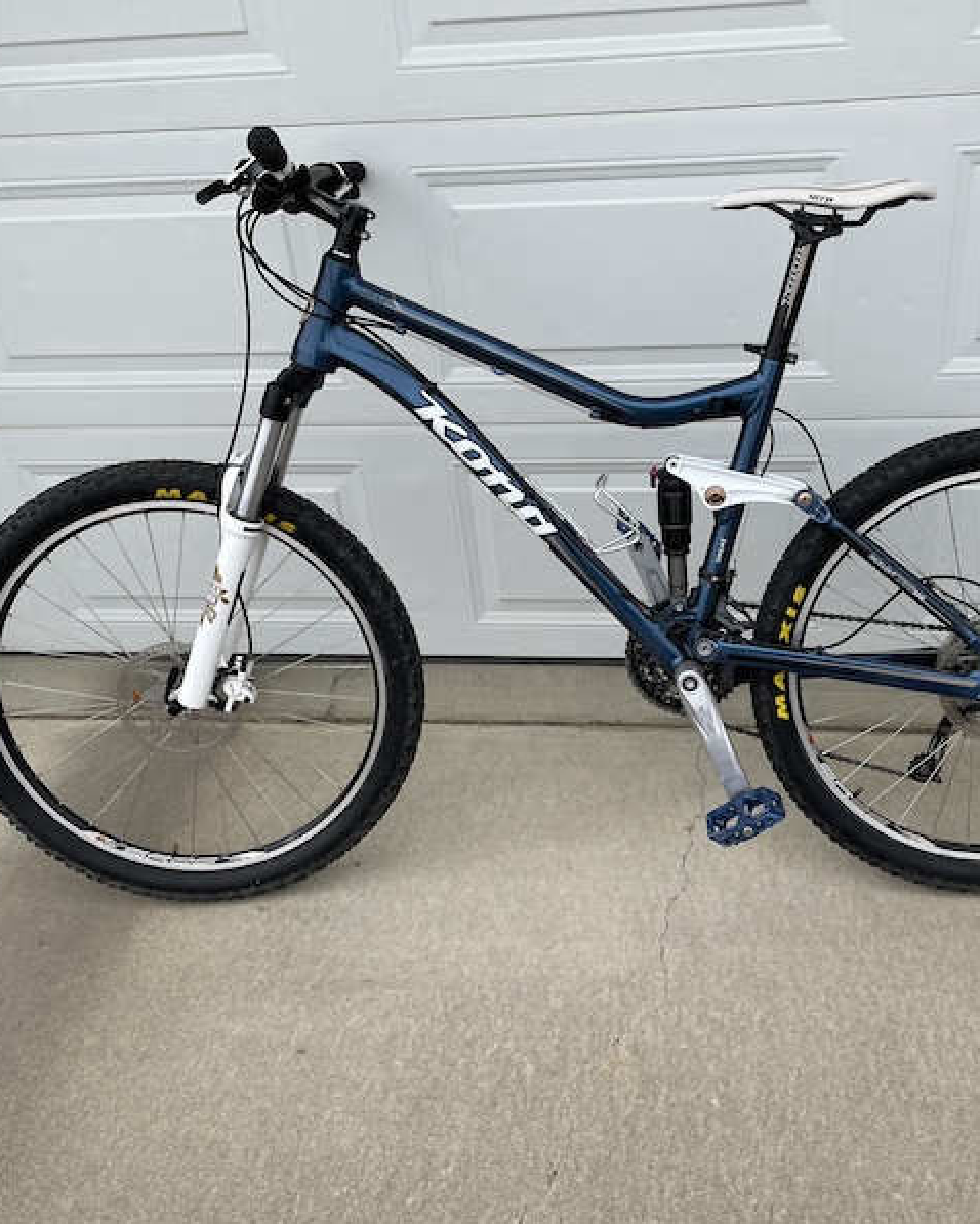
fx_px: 1232
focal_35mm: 34
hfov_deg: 43.1
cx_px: 593
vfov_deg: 52.8
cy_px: 613
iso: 32
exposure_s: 1/2398
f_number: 1.6
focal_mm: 4.2
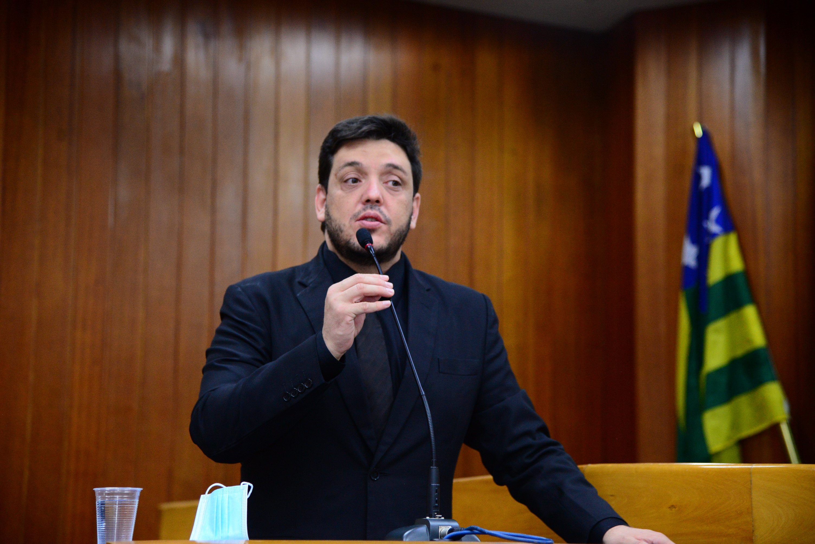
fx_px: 2083
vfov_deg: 14.9
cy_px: 272
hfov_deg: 22.1
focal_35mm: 92
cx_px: 408
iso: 2500
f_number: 4
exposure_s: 1/80
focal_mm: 92
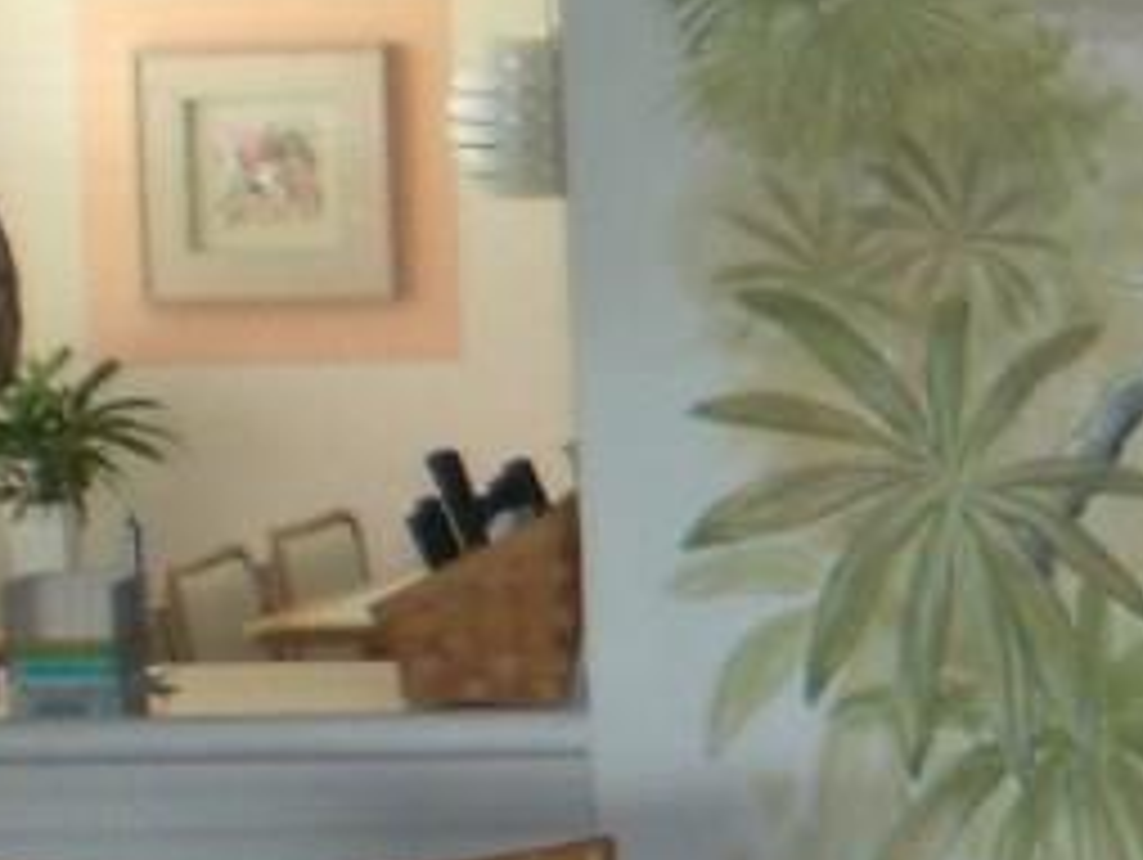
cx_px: 2259
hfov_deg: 11.6
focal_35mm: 153
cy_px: 626
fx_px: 5057
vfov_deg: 9.7
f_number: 3.1
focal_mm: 6.3
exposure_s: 1/30
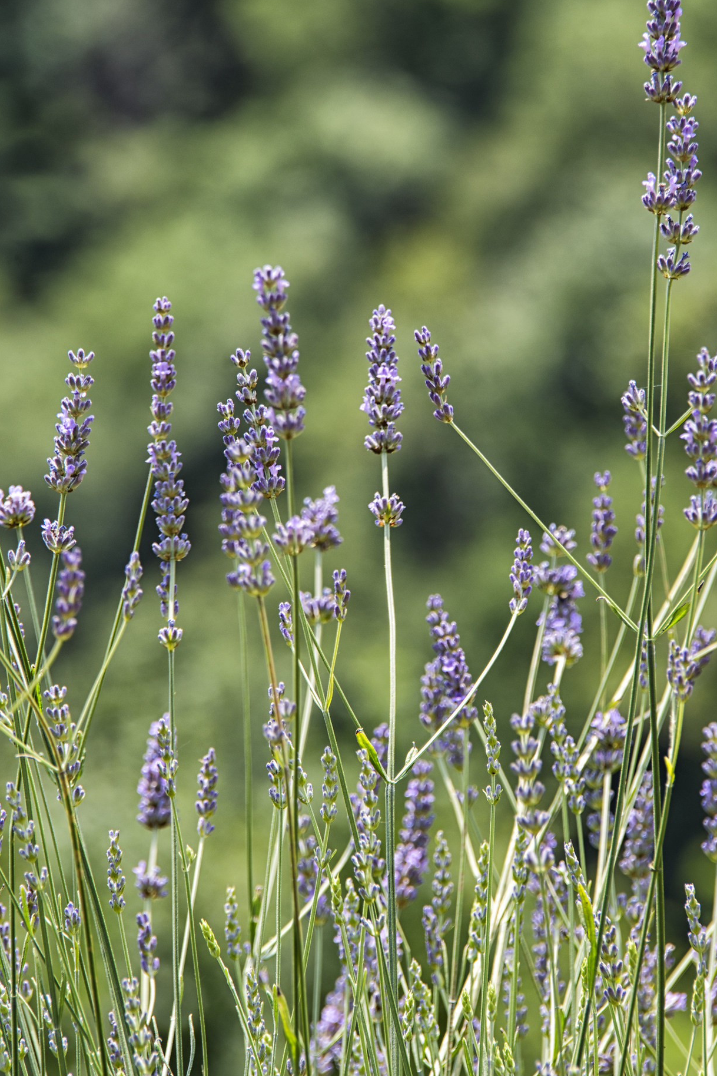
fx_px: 17655
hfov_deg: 2.3
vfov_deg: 3.5
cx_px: 384
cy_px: 446
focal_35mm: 591
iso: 100
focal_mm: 300
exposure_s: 1/80
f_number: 8
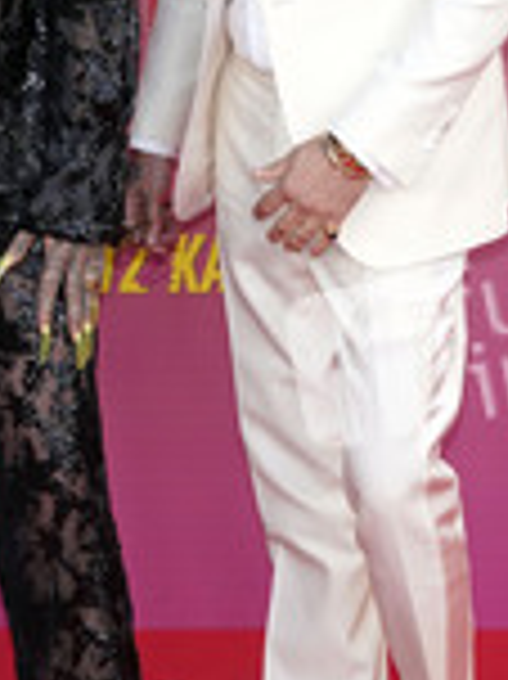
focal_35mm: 122
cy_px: 117
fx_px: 2391
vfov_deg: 16.0
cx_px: 108
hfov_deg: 12.1
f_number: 5.6
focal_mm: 48
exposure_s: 1/160
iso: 320
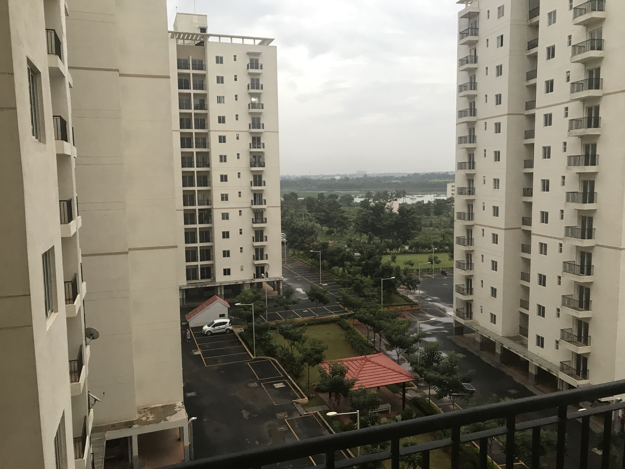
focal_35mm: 28
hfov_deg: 63.4
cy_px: 234
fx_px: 506
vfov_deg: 49.7
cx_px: 312
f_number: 1.8
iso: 40
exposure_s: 1/30
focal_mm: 3.99
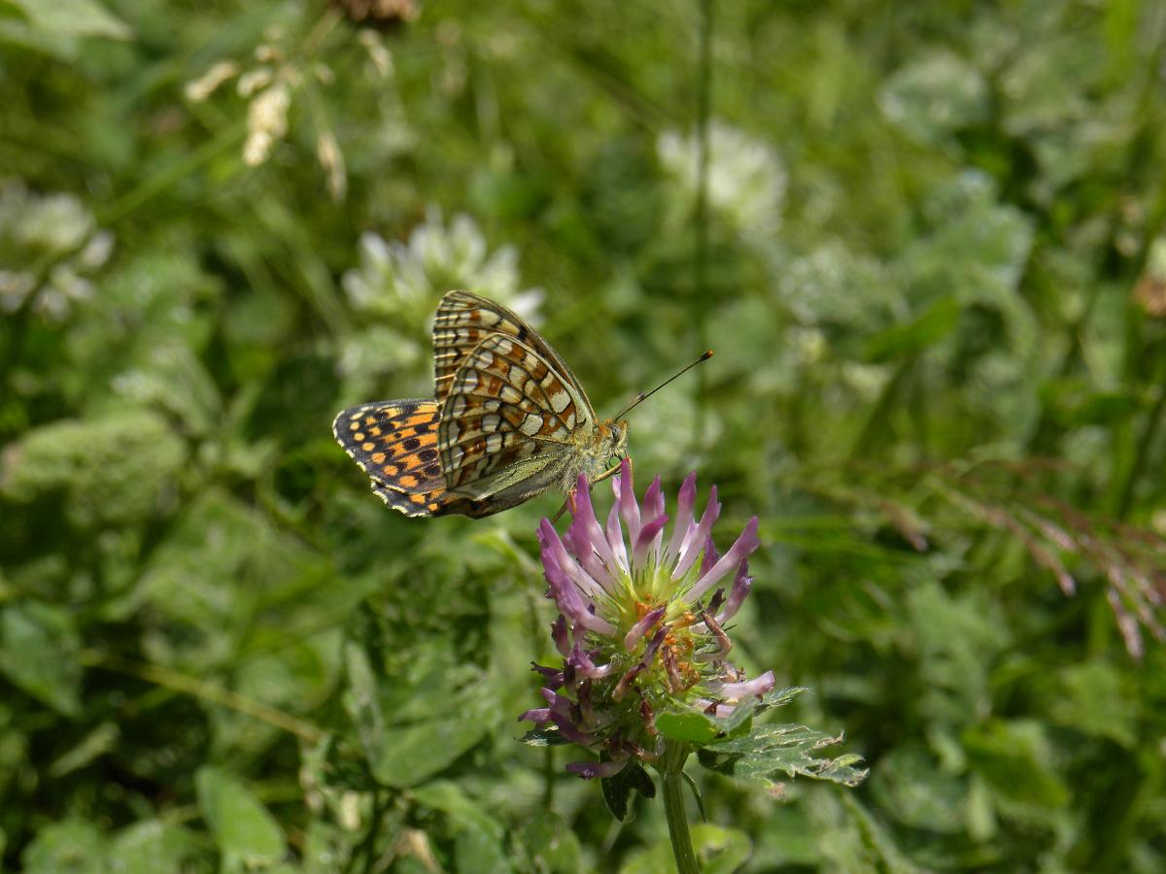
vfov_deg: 9.2
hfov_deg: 12.2
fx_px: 5457
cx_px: 583
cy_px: 437
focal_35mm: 162
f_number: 5.6
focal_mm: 28.8
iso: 64
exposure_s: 1/336
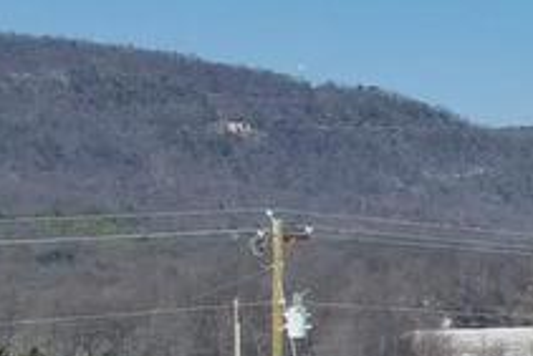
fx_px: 2222
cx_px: 1309
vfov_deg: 9.1
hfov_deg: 11.3
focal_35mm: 150
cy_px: 316
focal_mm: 8.38
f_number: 2.8
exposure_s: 1/4000
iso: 110
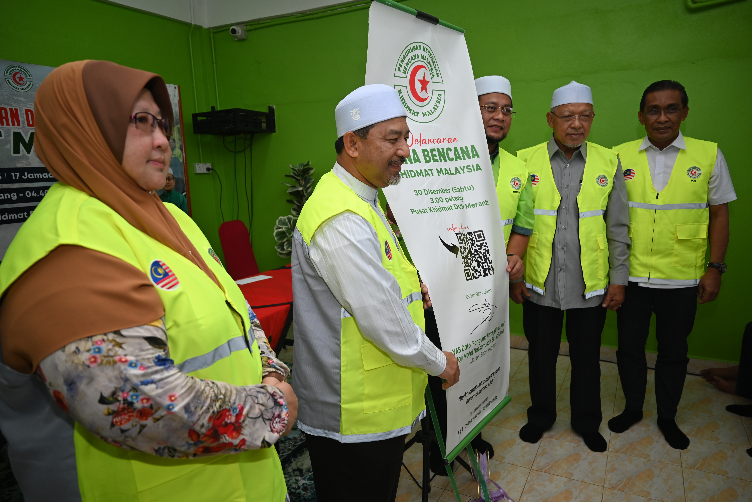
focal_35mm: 24
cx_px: 376
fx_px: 501
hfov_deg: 73.7
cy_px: 251
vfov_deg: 53.2
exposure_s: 1/60
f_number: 4
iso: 360
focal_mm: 24
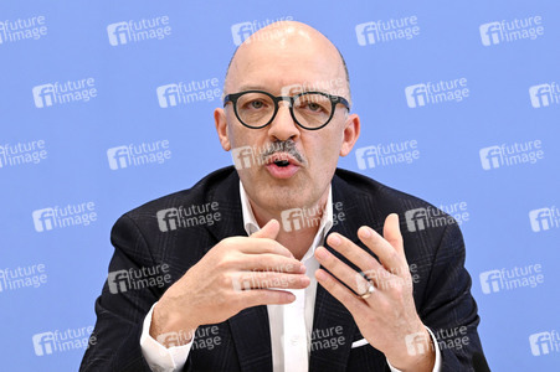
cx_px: 280
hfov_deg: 18.6
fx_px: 1710
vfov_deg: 12.4
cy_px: 186
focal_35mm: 110
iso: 4000
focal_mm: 110
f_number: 5.6
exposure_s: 1/640
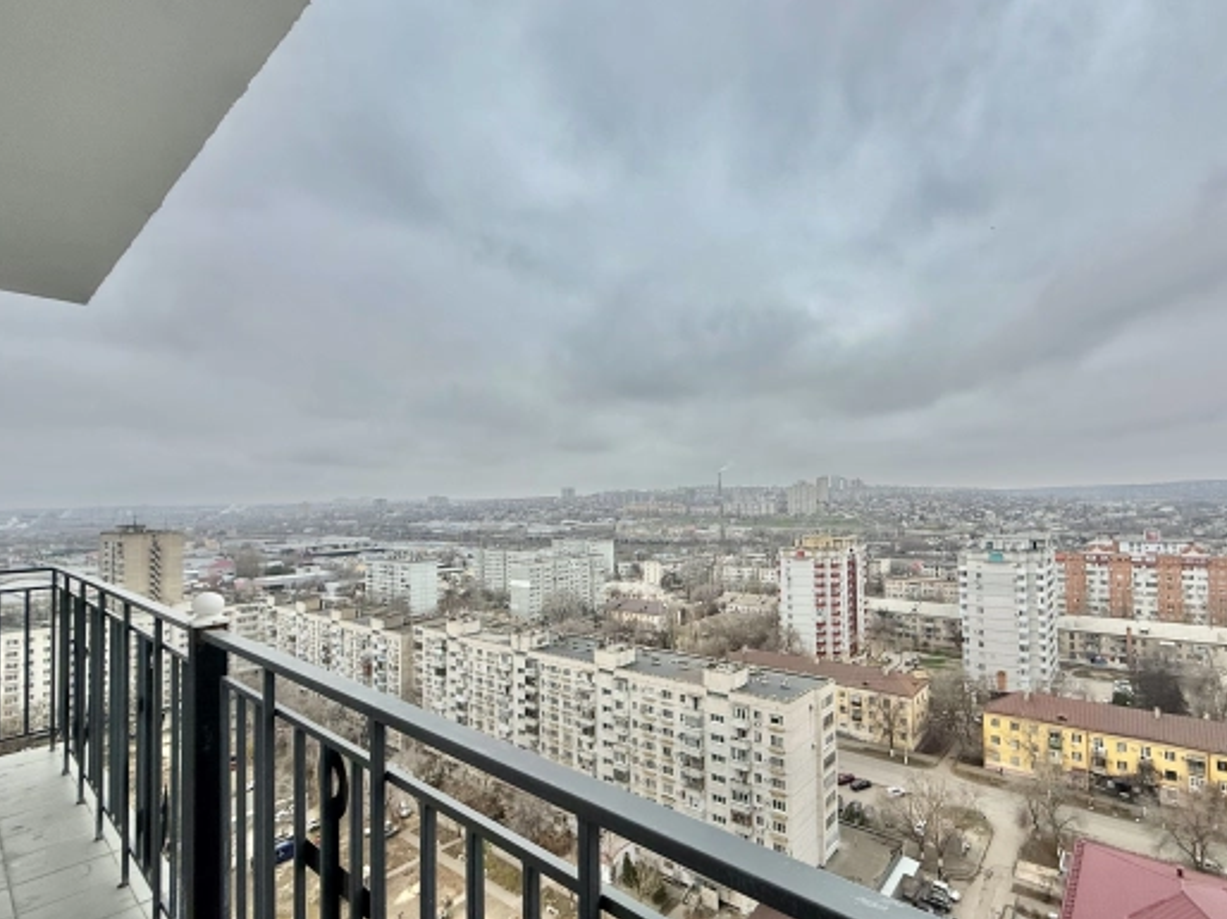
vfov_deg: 74.6
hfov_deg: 90.0
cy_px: 480
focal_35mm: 17
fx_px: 602
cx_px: 730
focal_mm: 2.22
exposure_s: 1/498
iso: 50
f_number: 2.2
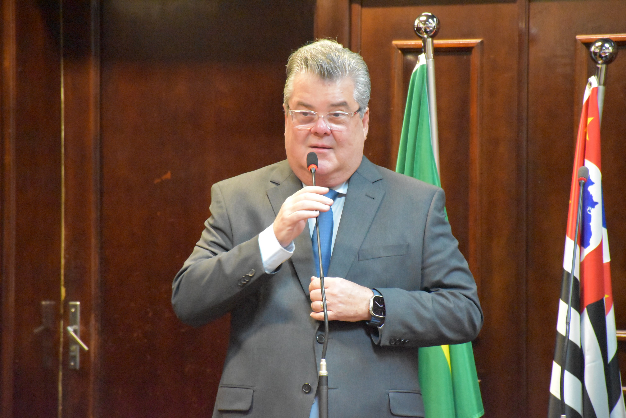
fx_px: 3654
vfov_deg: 6.6
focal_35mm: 210
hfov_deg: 9.8
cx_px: 313
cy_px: 209
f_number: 5.6
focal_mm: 140
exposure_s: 1/60
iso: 12800
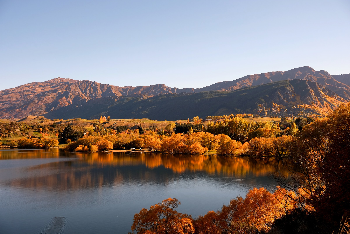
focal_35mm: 38
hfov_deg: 50.7
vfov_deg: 35.1
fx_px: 369
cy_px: 117
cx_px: 175
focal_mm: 25.4
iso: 200
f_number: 4
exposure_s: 1/600
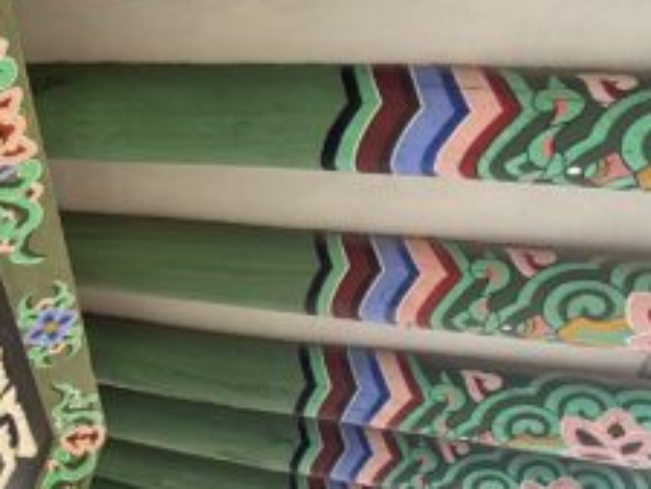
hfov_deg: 34.9
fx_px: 809
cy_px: 272
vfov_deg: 33.6
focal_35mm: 43
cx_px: -130
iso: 50
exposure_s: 1/99
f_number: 2.2
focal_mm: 2.22
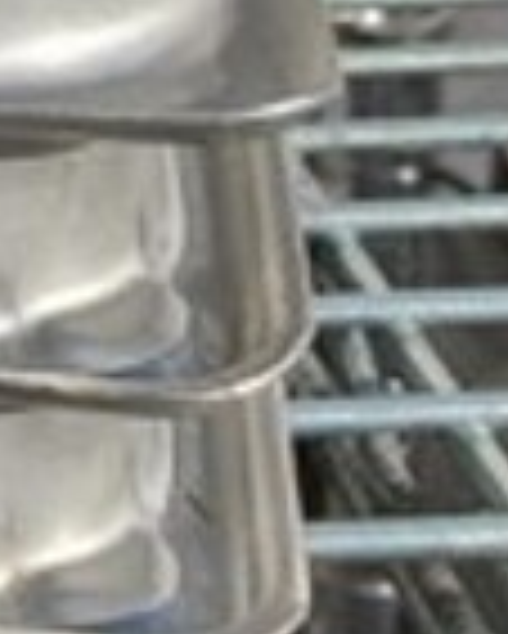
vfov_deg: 11.2
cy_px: -839
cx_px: -616
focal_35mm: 146
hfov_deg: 9.6
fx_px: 2741
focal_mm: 4.3
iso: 50
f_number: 2.4
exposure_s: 1/767
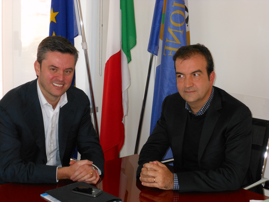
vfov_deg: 23.3
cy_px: 101
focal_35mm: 63
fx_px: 490
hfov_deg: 30.7
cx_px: 134
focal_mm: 11.2
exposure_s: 1/60
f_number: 5
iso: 320
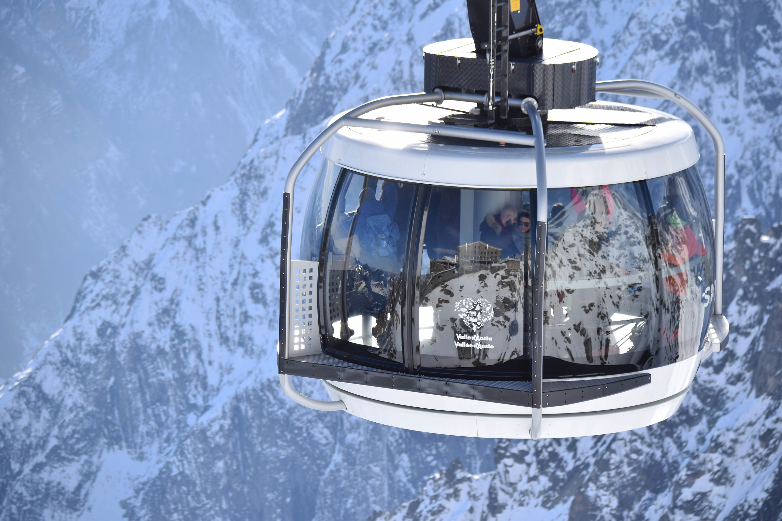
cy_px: 260
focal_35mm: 232
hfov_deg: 8.9
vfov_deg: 5.9
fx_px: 5050
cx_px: 391
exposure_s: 1/320
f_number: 5.6
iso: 100
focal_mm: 155
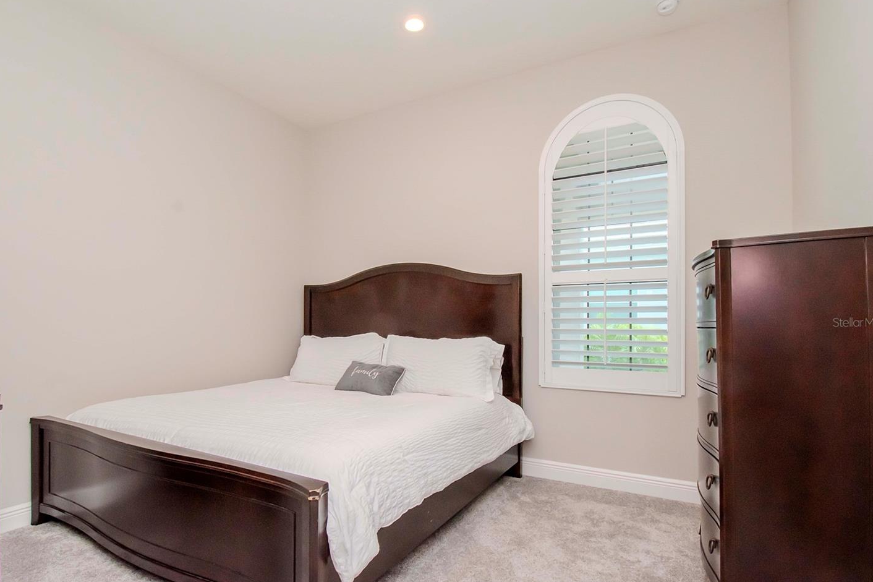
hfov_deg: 93.0
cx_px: 393
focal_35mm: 17
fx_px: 412
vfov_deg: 70.2
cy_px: 322
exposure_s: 1/100
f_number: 11
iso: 800
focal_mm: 10
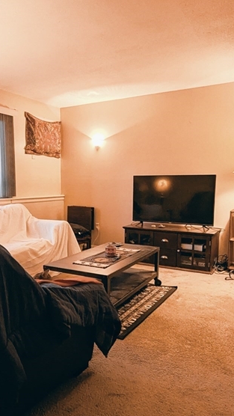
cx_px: 90
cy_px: 220
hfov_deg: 44.1
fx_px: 287
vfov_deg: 71.8
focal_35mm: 26
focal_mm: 1.95
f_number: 2.2
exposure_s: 1/24
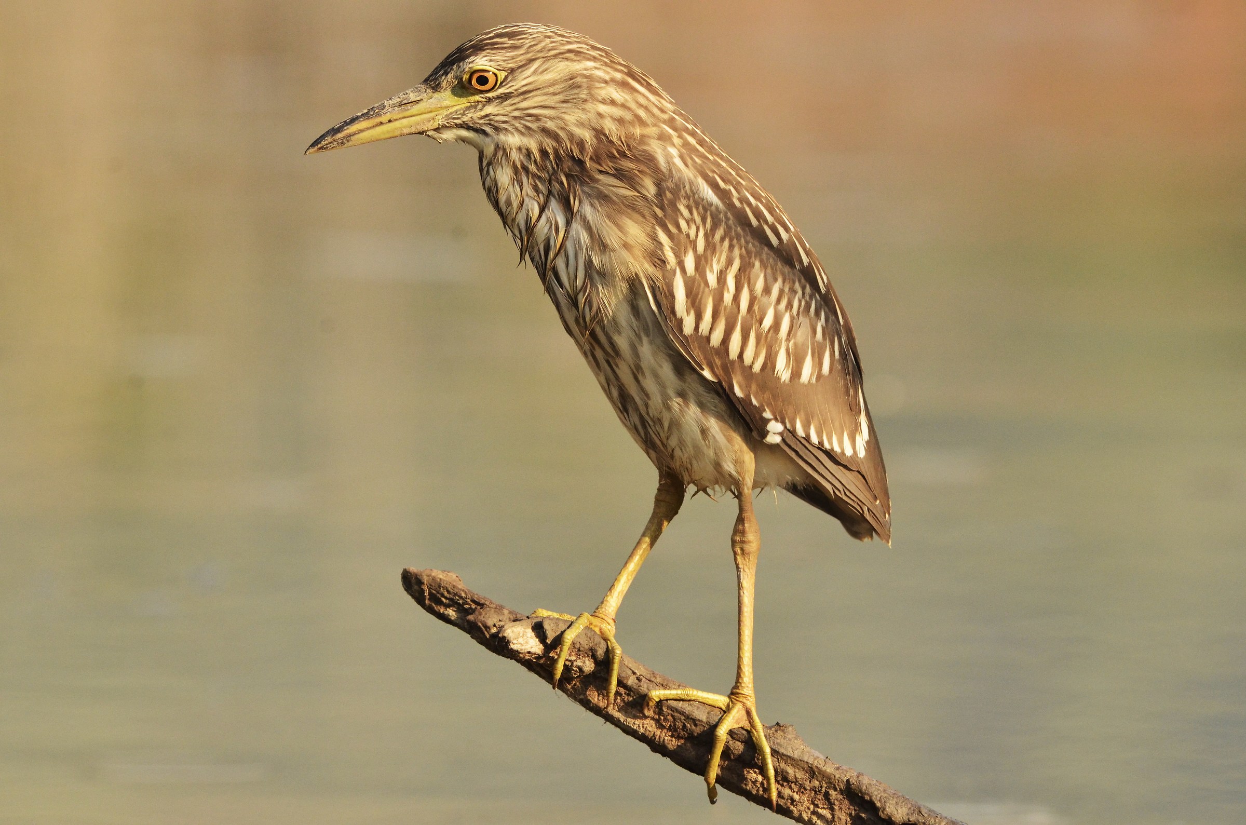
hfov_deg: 2.3
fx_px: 31082
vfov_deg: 1.5
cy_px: 412
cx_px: 623
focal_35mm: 900
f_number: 10
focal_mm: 600
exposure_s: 1/1600
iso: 1000
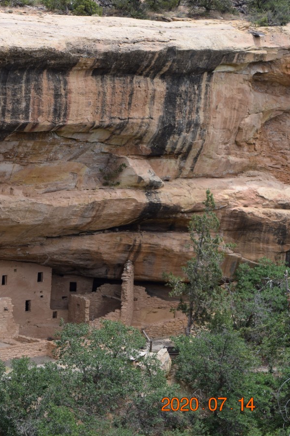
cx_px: -12
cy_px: 218
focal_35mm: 125
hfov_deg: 10.9
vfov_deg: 16.4
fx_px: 1508
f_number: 8
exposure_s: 1/250
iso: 200
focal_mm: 55
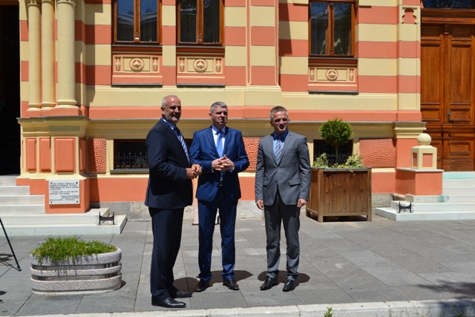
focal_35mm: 44
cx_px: 238
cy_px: 158
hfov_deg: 45.0
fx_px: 574
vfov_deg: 30.9
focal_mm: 29
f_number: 9
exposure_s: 1/320
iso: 100
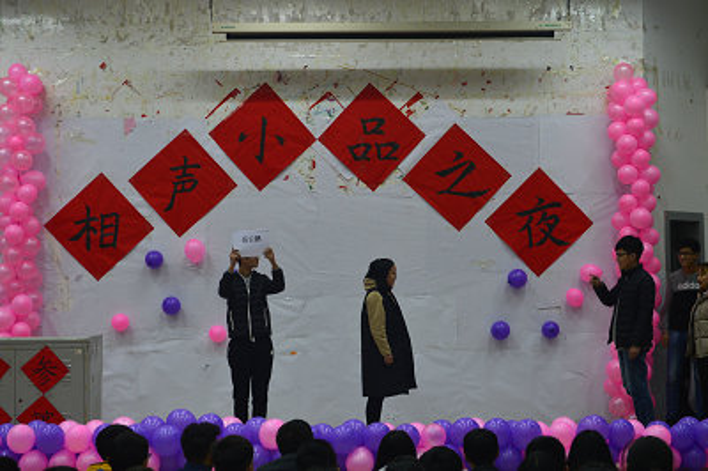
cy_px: 236
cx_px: 354
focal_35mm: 68
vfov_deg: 20.1
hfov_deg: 29.9
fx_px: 1326
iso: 500
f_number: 6.3
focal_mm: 45
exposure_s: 1/15
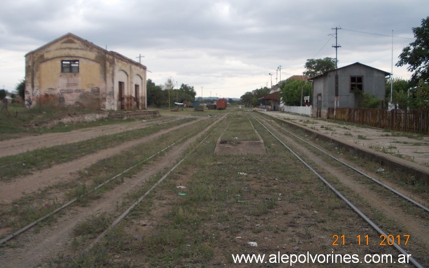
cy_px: 115
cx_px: 214
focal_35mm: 41
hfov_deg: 48.2
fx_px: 479
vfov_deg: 31.2
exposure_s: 1/160
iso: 80
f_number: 3.1
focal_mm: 5.3
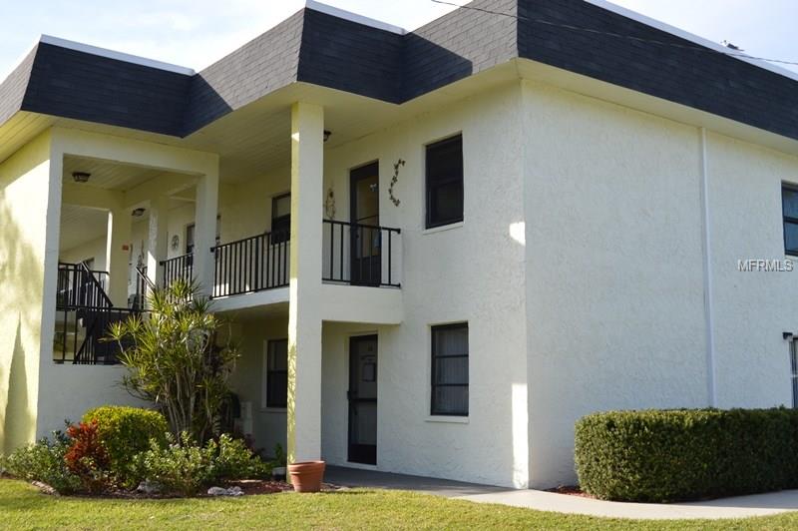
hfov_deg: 46.4
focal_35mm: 42
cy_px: 266
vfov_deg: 31.8
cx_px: 399
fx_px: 930
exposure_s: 1/160
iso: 100
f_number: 6.3
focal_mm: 28
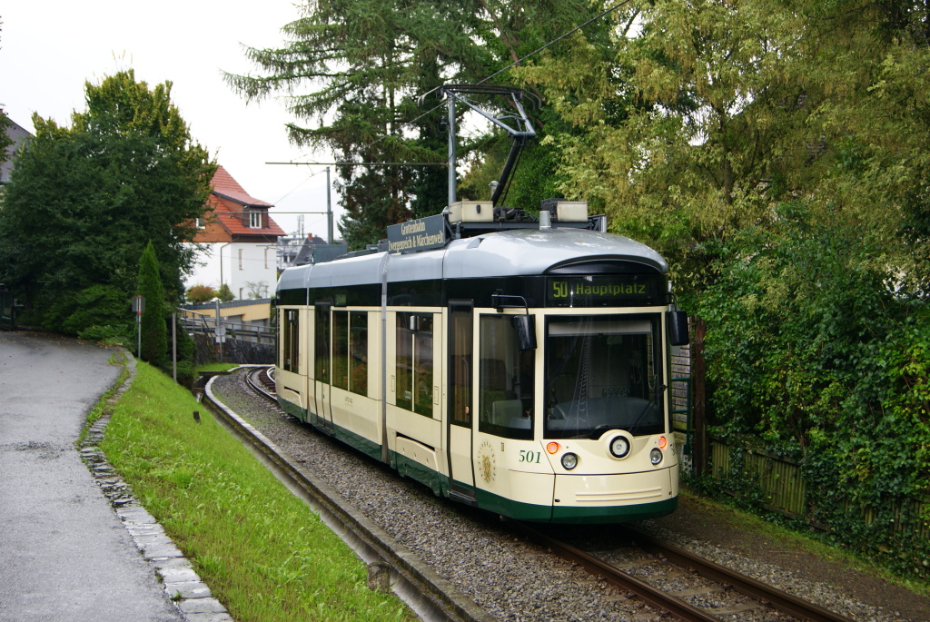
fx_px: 2133
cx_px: 465
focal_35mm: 82
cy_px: 311
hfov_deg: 24.6
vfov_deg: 16.6
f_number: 5.6
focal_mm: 55
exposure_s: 1/125
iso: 100
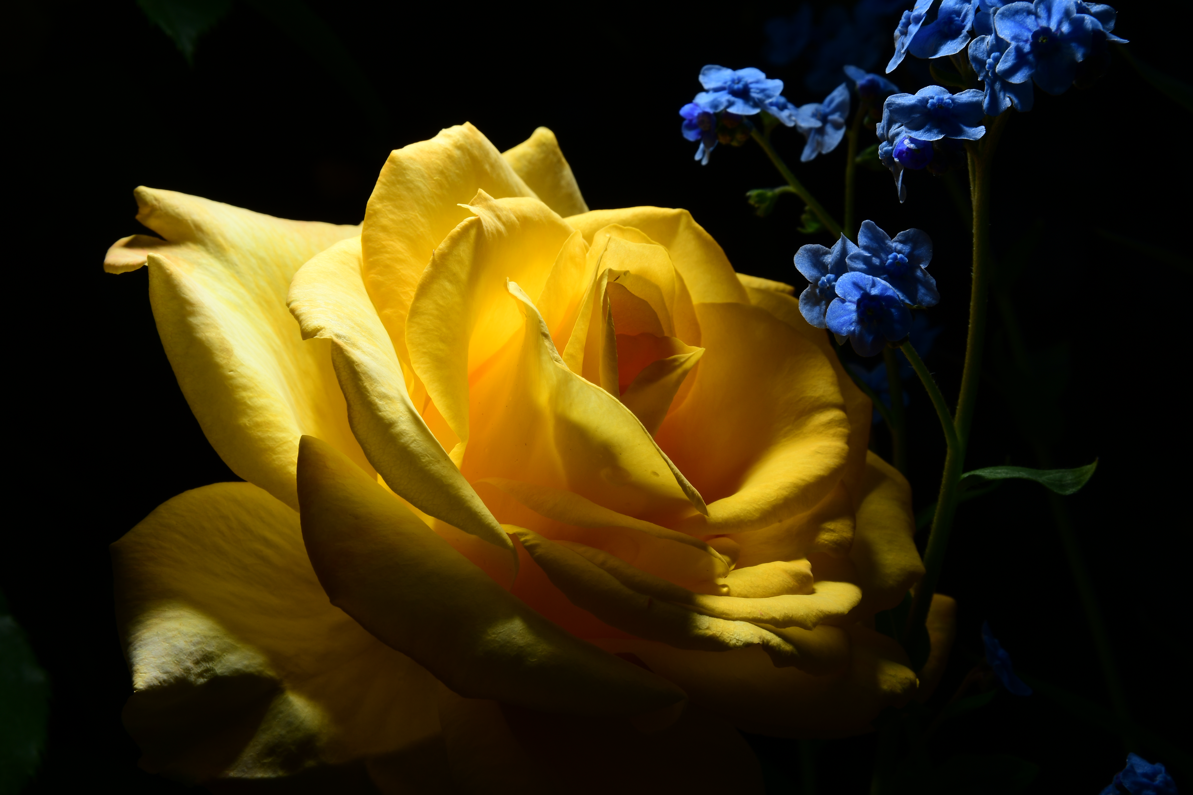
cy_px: 398
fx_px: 2883
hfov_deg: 23.4
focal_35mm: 87
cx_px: 596
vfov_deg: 15.7
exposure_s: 1/125
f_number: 16
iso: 100
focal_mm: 58
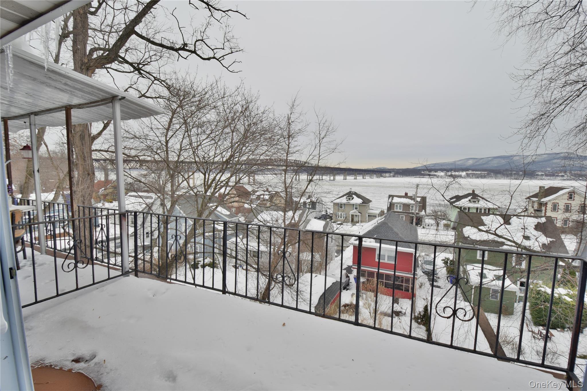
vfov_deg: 77.3
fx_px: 245
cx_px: 294
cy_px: 196
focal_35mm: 15
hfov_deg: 100.4
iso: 100
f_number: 8
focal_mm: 10
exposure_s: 1/80
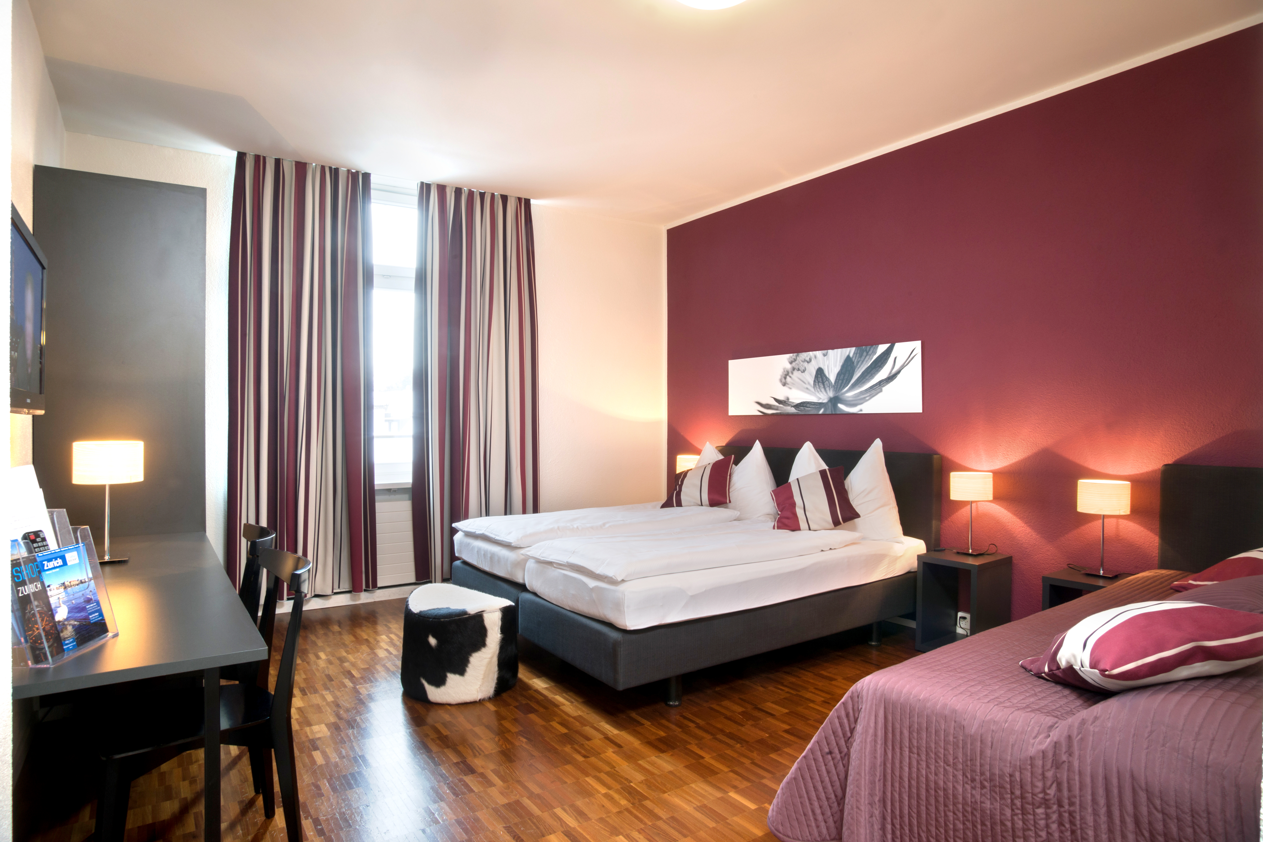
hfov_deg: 84.0
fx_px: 702
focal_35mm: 20
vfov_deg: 61.9
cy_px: 421
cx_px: 632
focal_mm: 20
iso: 100
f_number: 14
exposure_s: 2.5
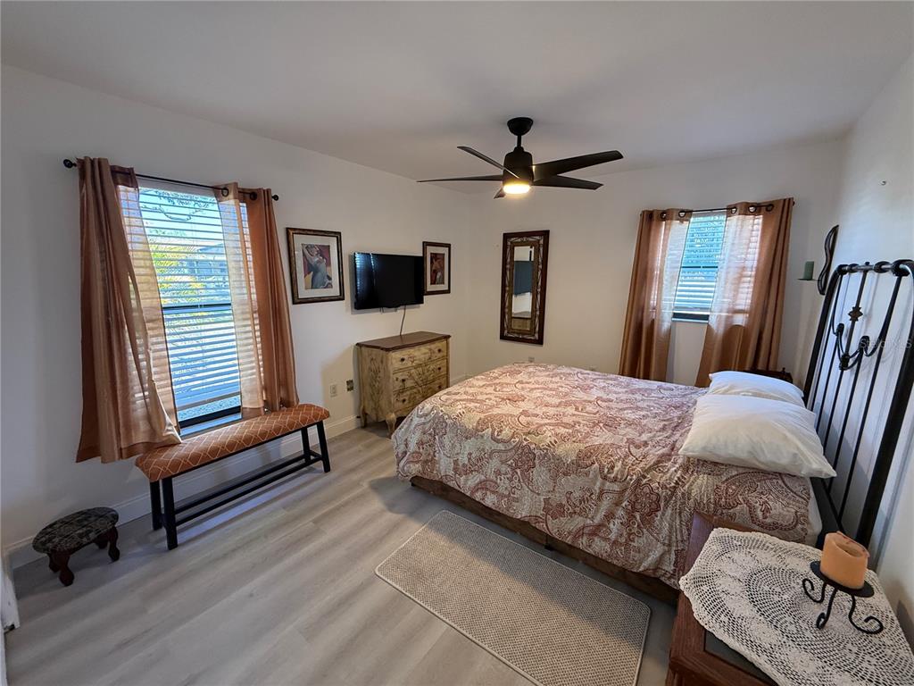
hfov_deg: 102.1
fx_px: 370
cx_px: 457
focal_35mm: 14
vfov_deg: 85.7
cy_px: 343
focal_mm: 2.22
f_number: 2.2
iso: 400
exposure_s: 1/120
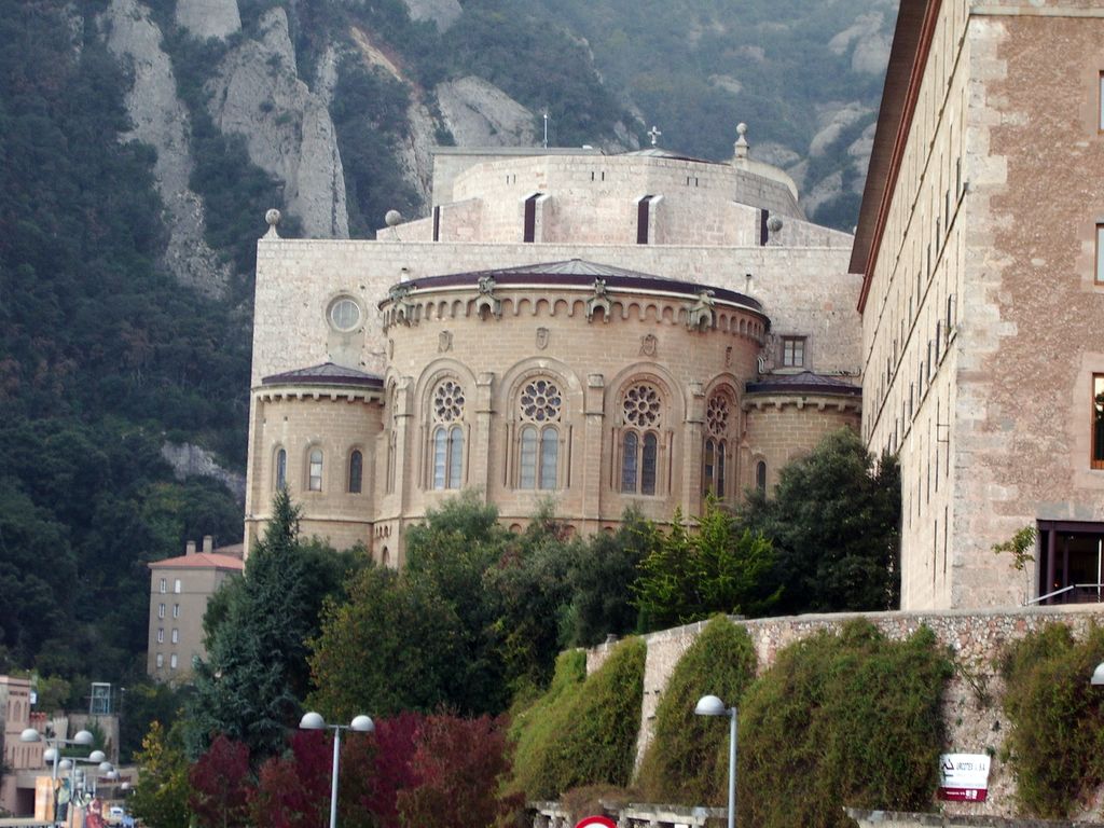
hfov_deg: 18.4
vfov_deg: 13.8
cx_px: 552
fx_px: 3413
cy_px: 414
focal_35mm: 107
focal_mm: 17.4
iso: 50
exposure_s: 1/60
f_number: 4.8
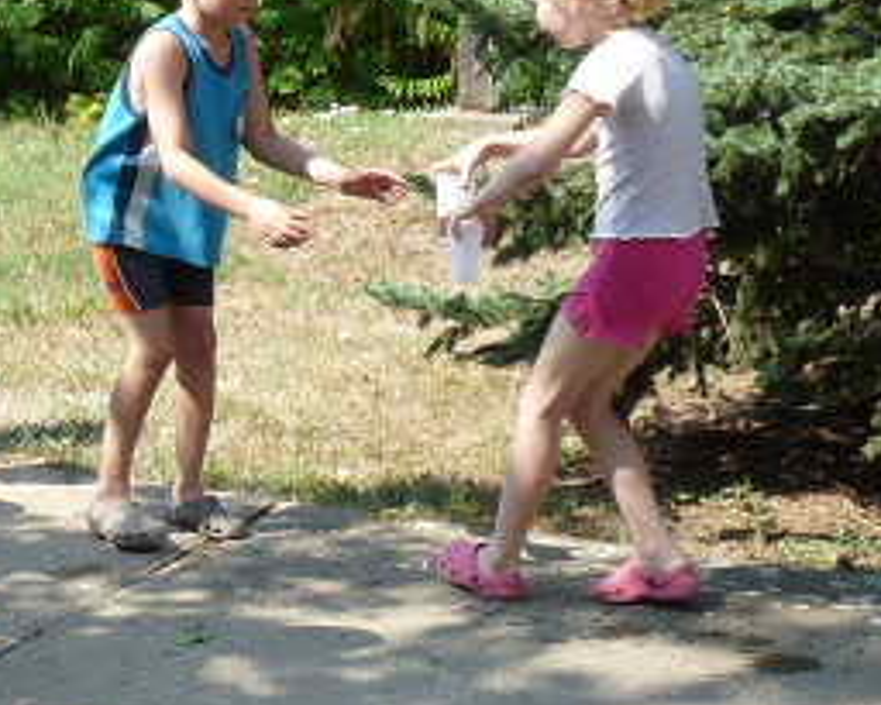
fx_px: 2608
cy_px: 227
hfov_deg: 18.3
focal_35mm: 100
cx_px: -155
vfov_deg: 15.4
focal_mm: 4.8
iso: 100
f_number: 4.5
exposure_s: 1/200
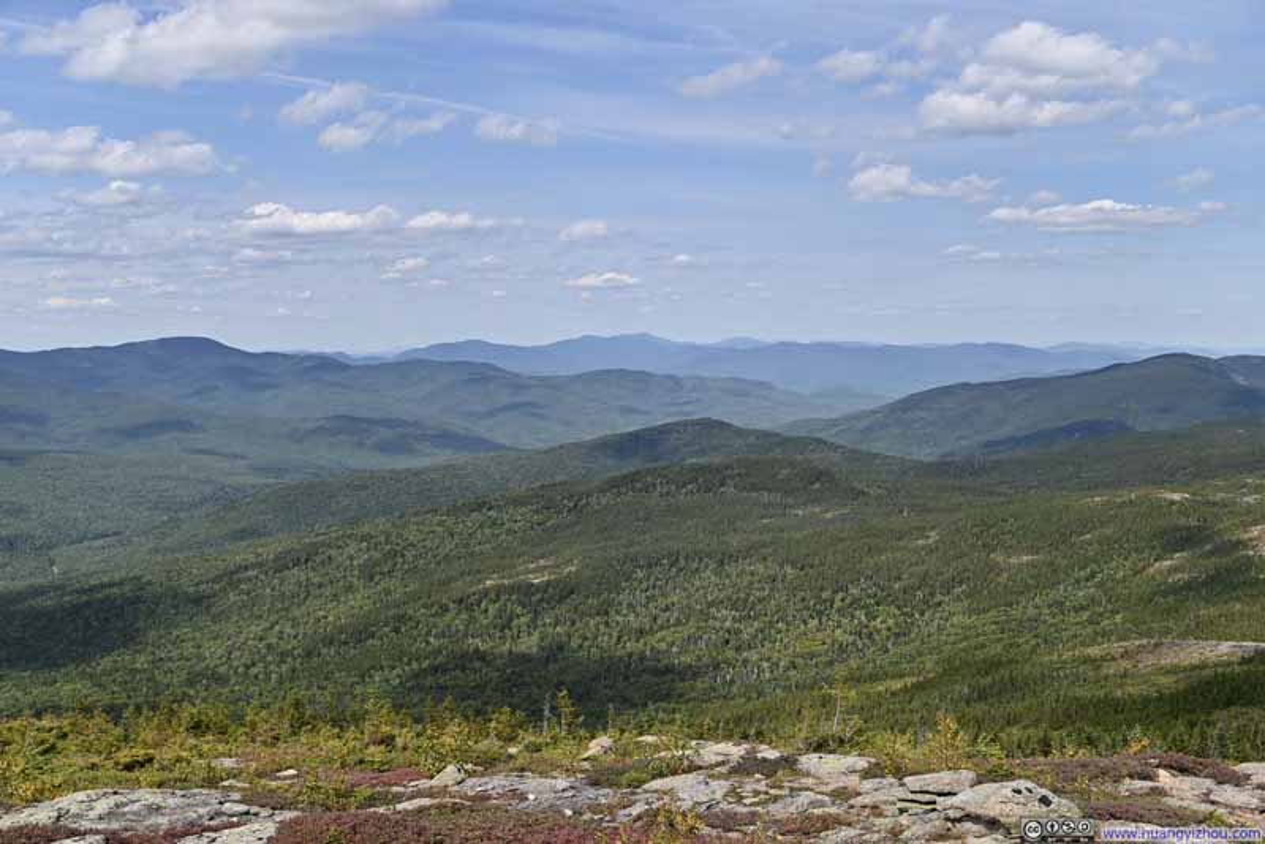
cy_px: 422
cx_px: 632
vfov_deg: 37.9
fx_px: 1230
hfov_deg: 54.4
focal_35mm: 35
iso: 100
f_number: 5.6
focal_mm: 35
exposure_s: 1/1000
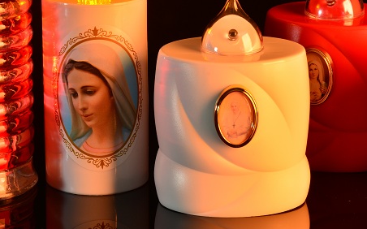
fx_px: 2369
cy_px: 55
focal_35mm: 237
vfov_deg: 5.5
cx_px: 231
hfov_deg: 8.9
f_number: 16
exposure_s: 30
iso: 100
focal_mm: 105
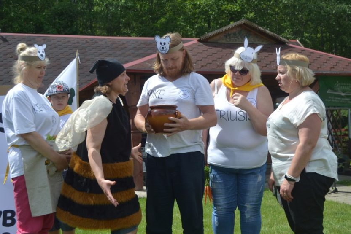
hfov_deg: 41.1
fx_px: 468
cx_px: 181
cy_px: 107
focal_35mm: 48
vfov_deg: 28.1
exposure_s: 1/800
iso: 100
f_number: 4.2
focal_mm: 26
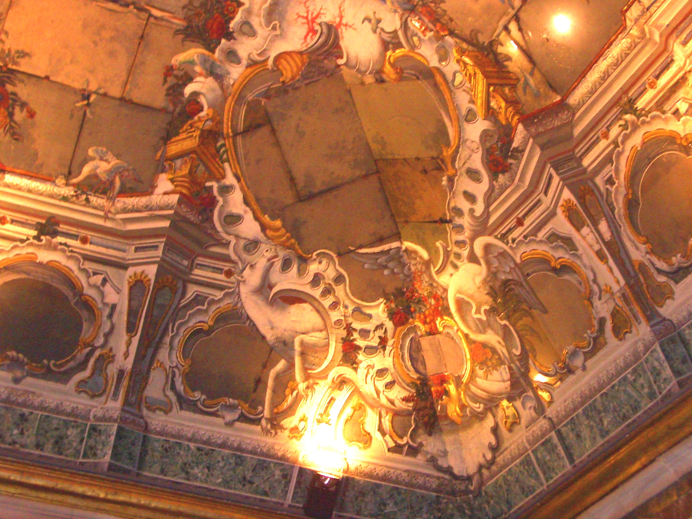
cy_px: 260
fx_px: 1479
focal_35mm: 74
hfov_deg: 26.3
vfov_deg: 19.9
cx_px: 346
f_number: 3.9
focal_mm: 12.2
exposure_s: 1/40
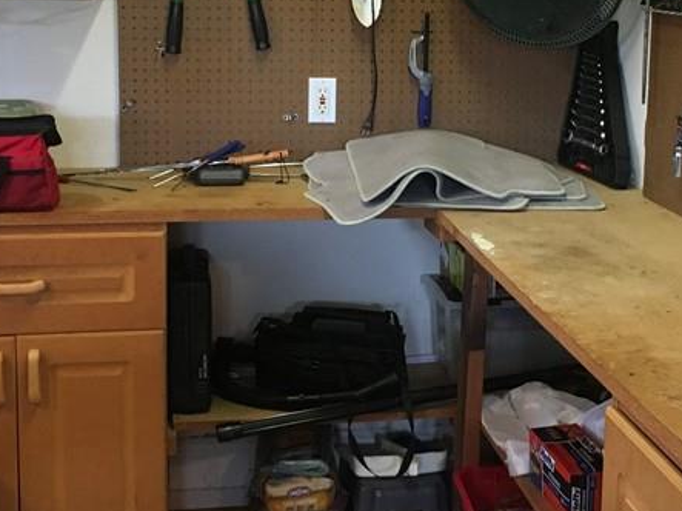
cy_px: 152
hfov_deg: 28.9
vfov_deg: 21.8
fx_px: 1320
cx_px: 420
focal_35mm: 67
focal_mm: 4.15
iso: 200
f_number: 2.2
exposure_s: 1/20
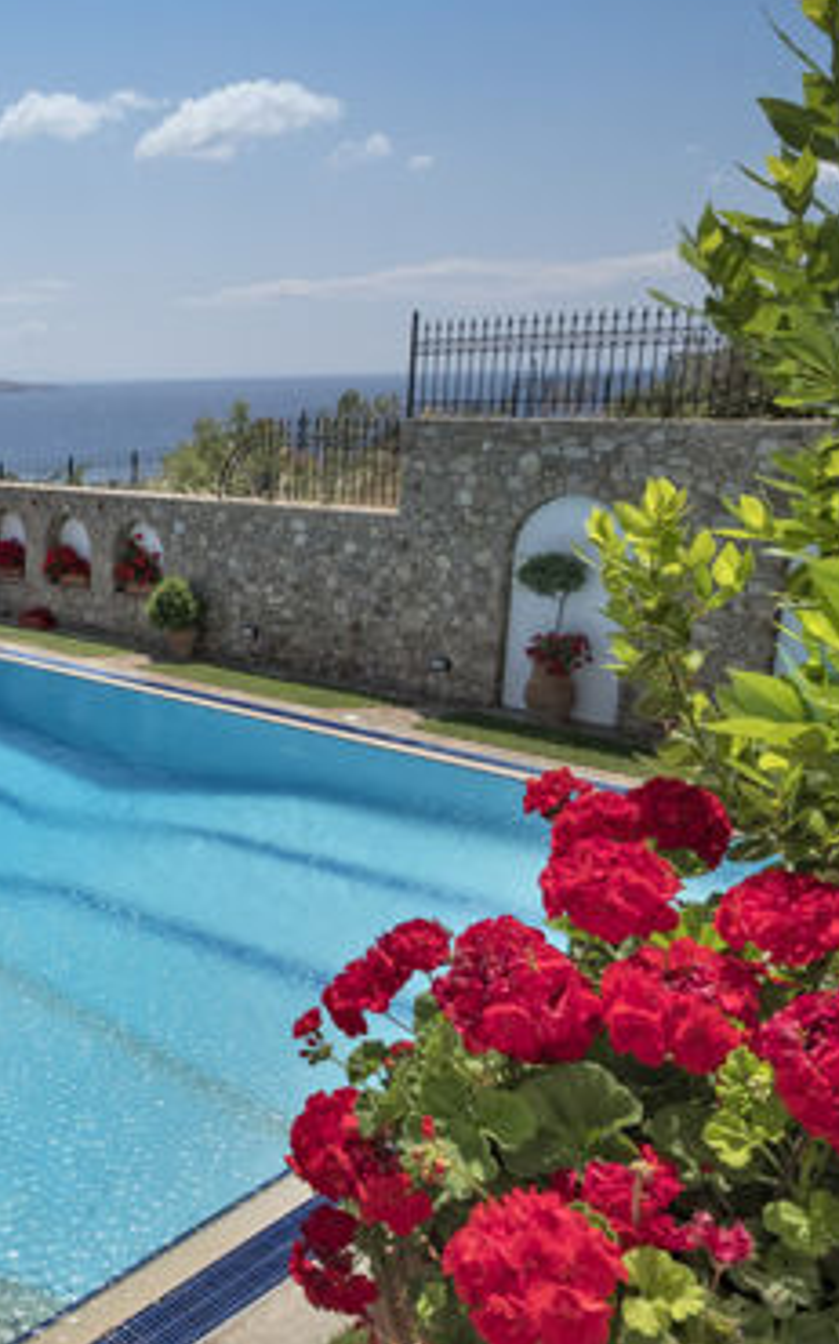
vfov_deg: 58.1
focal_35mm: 33
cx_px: -38
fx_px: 1208
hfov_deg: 34.2
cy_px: 719
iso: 200
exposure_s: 1/90
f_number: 13
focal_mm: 11.5
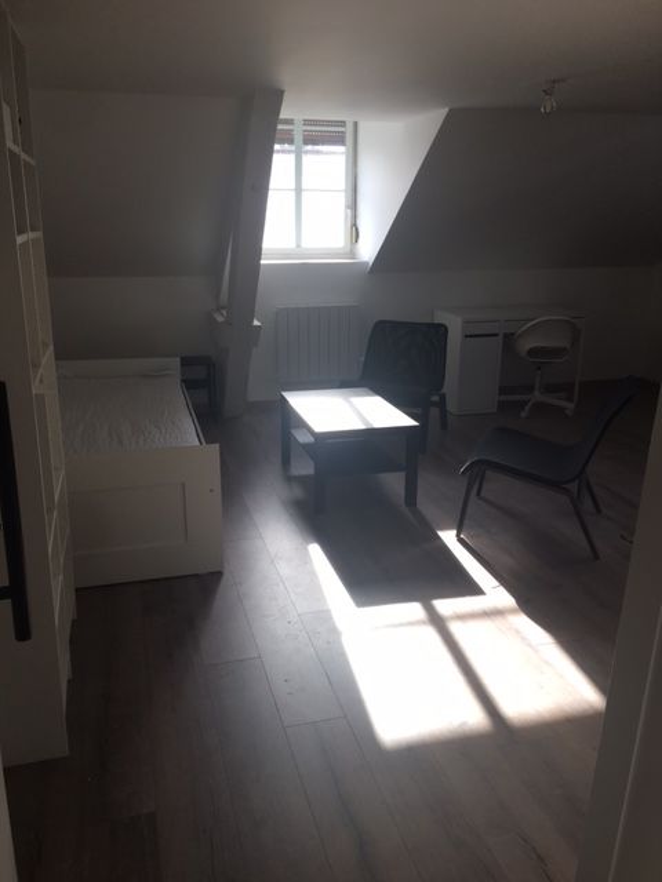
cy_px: 441
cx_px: 331
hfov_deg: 48.2
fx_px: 739
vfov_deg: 61.7
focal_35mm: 29
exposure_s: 1/109
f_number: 2.2
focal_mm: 4.15
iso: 25
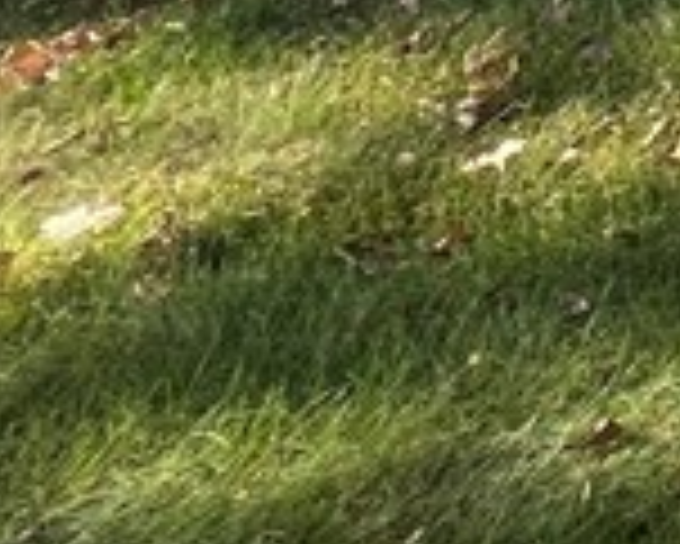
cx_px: 1981
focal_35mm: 86
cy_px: -697
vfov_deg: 13.7
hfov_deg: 11.9
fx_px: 1732
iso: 32
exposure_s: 1/246
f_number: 1.8
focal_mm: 1.57
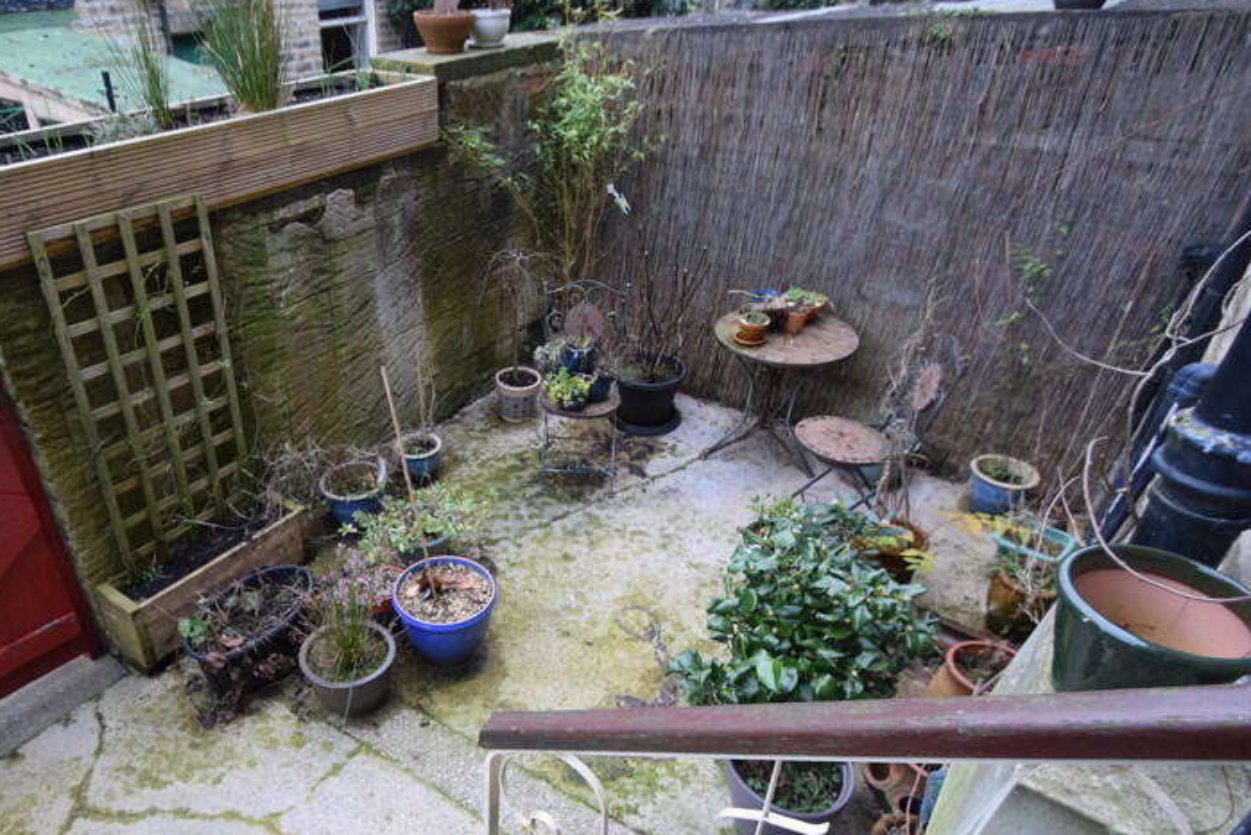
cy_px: 488
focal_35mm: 22
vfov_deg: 57.0
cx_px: 450
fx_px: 765
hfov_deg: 76.8
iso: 800
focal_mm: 10
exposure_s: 1/60
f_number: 3.5
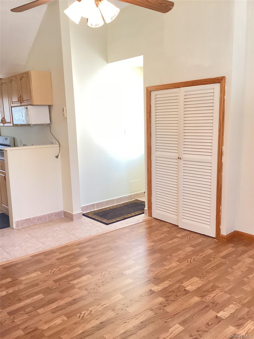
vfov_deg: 58.4
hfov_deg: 45.4
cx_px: 127
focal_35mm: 31
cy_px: 170
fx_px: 303
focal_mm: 3.3
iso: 320
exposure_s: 1/60
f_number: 2.4
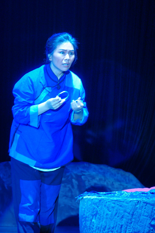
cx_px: 78
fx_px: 2034
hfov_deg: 4.4
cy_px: 116
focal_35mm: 315
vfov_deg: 6.5
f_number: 7.1
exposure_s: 1/6
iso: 250
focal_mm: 210
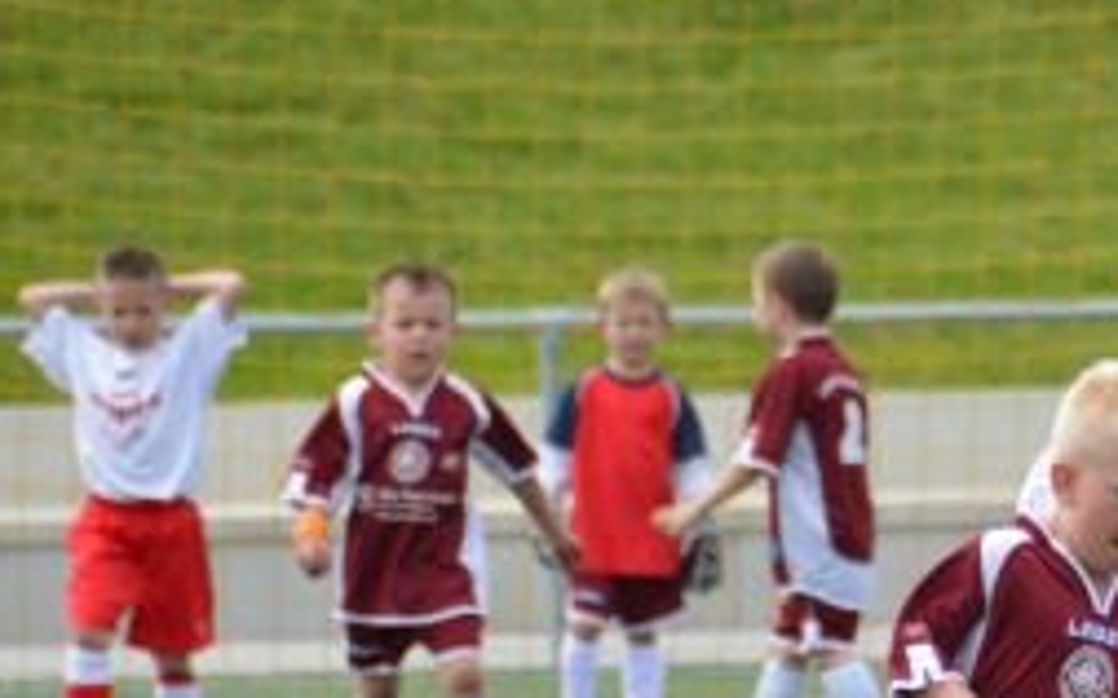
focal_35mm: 724
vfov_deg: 1.8
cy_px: 709
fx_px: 22055
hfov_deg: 2.9
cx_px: 1087
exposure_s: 1/1000
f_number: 5.6
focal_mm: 200
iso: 400
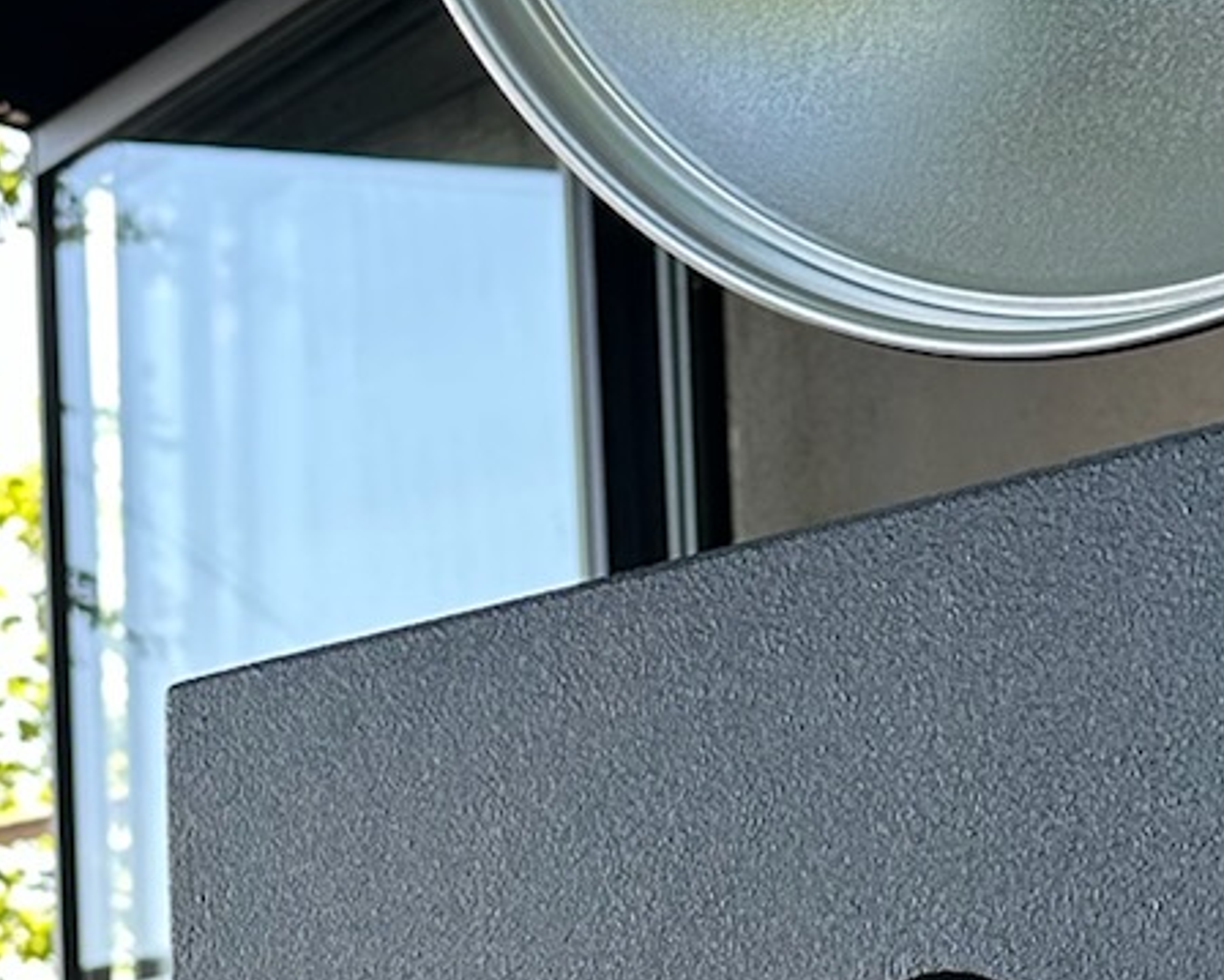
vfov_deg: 14.2
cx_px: 303
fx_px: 3879
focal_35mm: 107
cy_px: 966
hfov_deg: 17.8
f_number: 1.78
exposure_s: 1/192
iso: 64
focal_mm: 6.86
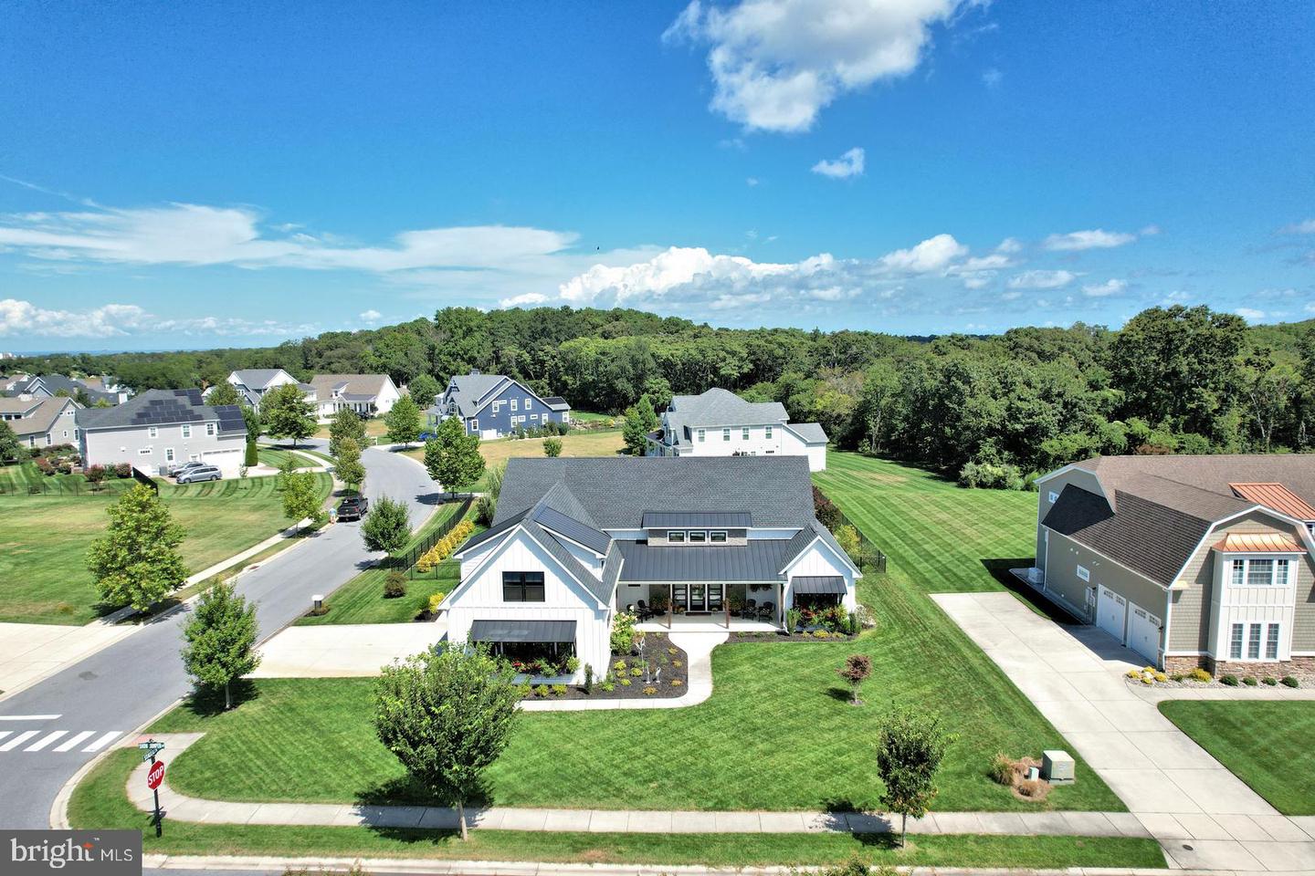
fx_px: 804
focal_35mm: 22
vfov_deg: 57.2
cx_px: 658
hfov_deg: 78.6
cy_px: 438
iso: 100
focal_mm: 8.38
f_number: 2.8
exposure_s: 1/2000
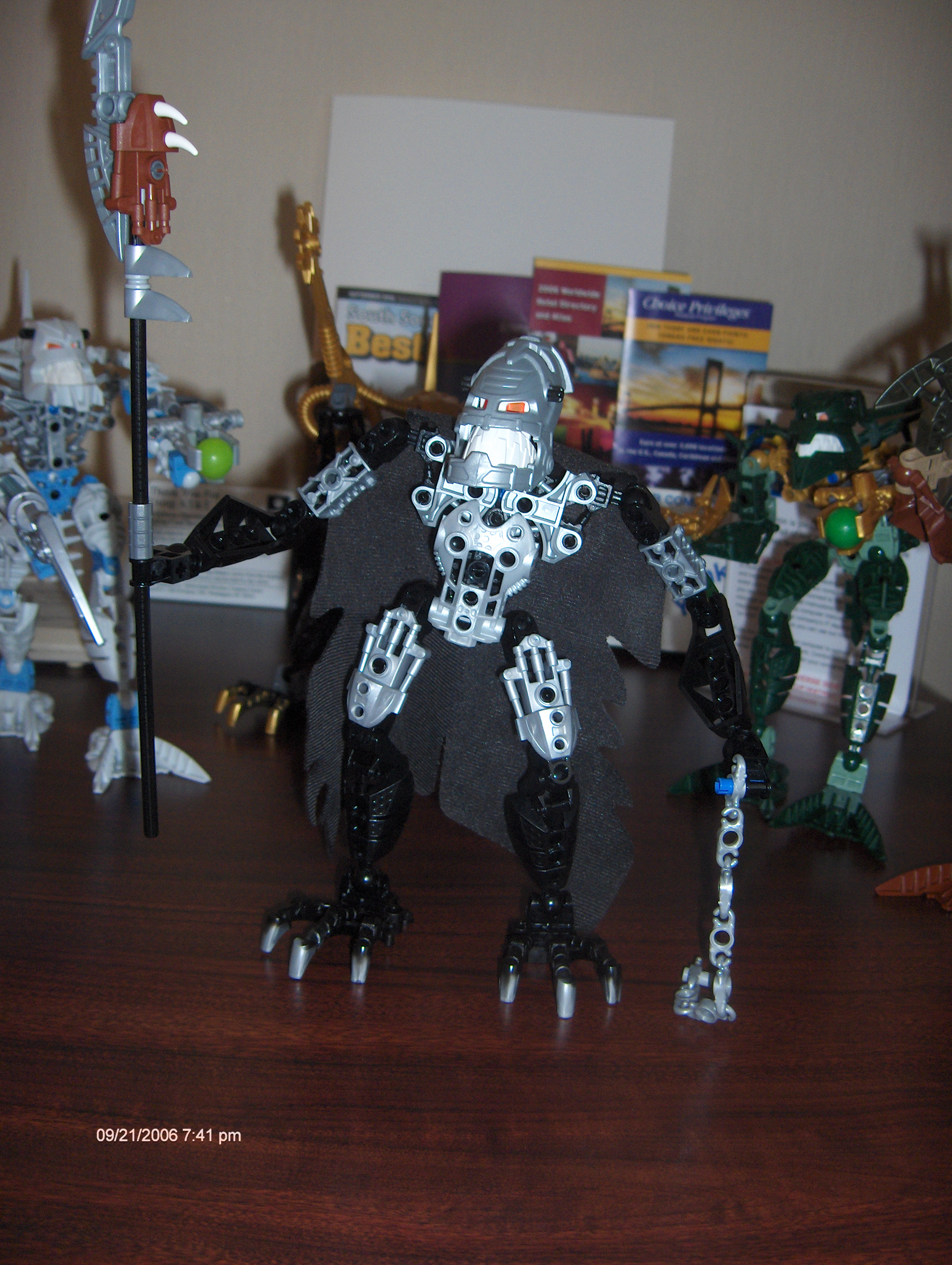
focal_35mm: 39
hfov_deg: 36.9
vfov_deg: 47.8
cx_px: 476
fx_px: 1426
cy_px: 632
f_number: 2.8
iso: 100
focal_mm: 8
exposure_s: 1/60
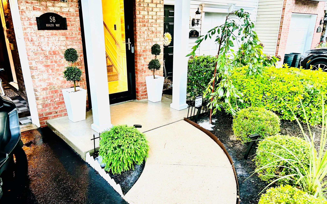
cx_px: 163
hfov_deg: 66.5
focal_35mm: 28
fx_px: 250
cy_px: 114
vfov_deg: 44.5
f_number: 1.5
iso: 125
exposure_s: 1/60
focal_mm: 5.7
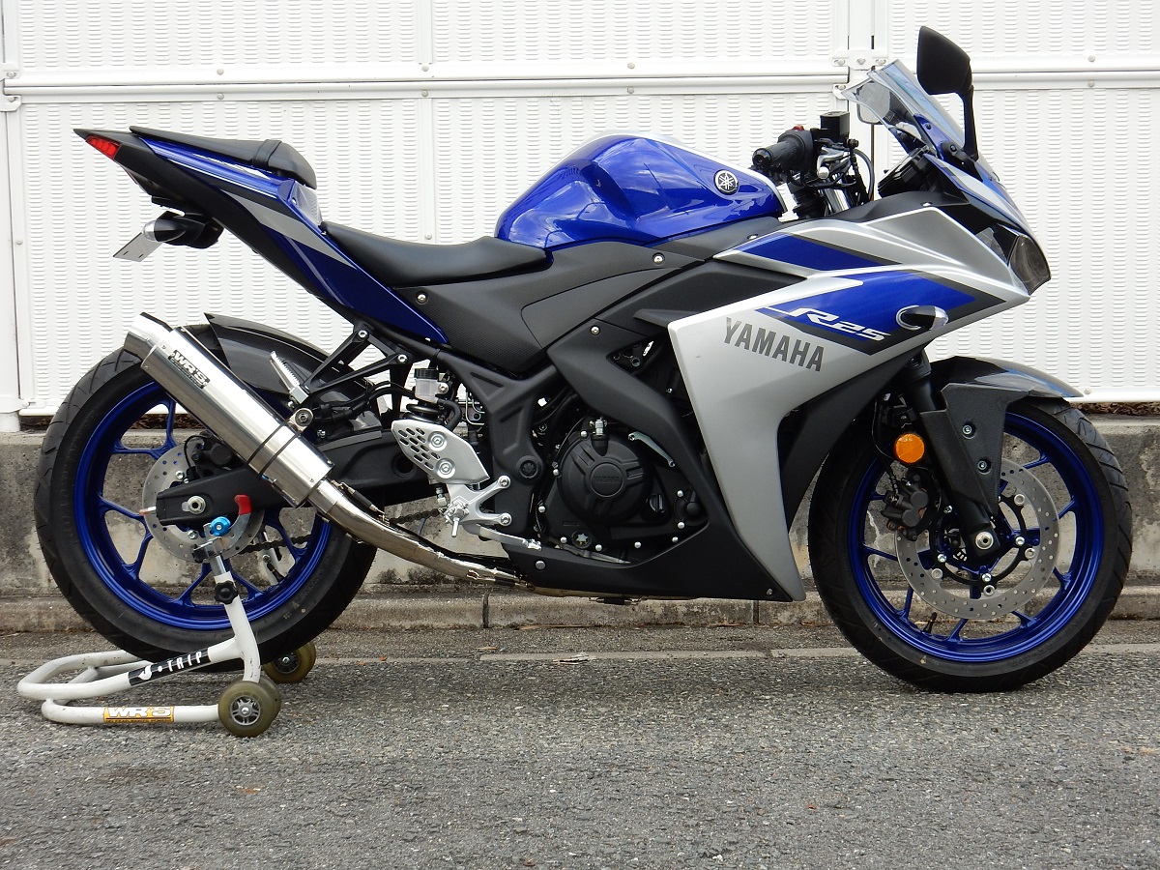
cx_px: 580
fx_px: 2011
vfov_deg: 24.4
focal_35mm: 60
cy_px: 435
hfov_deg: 32.2
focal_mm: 10.7
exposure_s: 1/125
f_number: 4.5
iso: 125
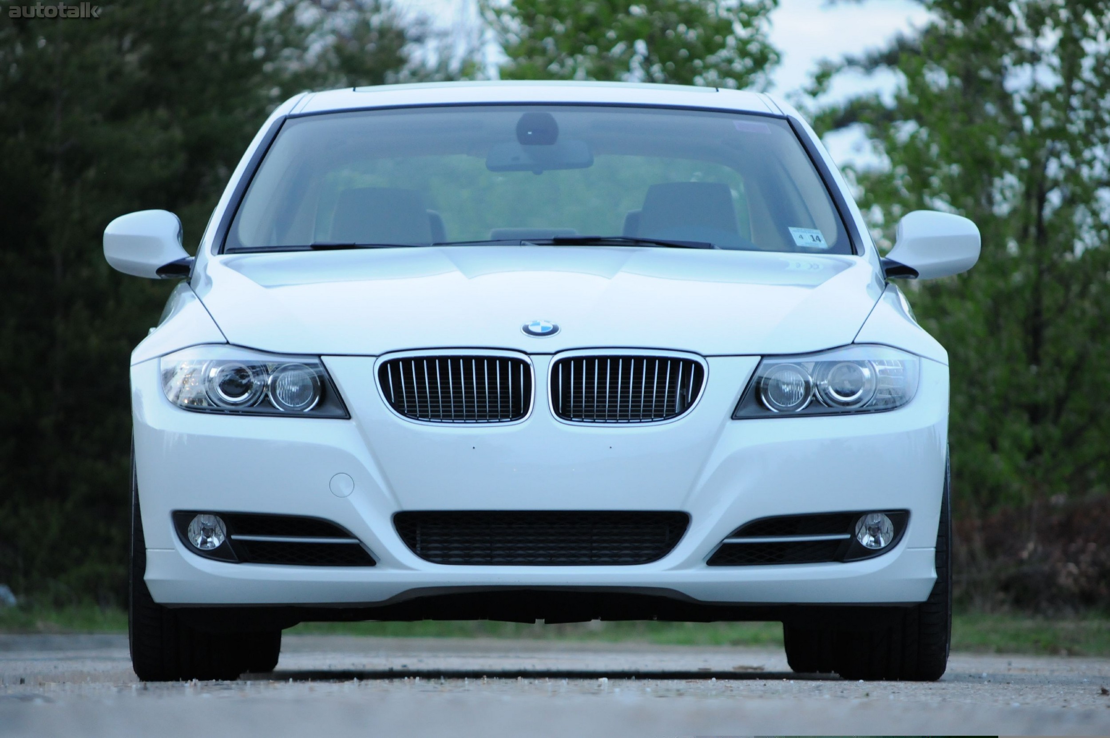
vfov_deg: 5.7
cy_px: 369
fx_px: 7392
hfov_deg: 8.6
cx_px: 555
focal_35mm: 240
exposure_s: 1/40
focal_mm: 160
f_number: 5.3
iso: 1000
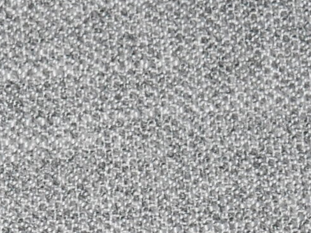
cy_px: 459
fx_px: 3261
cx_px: -475
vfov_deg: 4.1
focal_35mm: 363
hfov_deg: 5.3
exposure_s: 1/10
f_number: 13
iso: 1600
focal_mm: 48
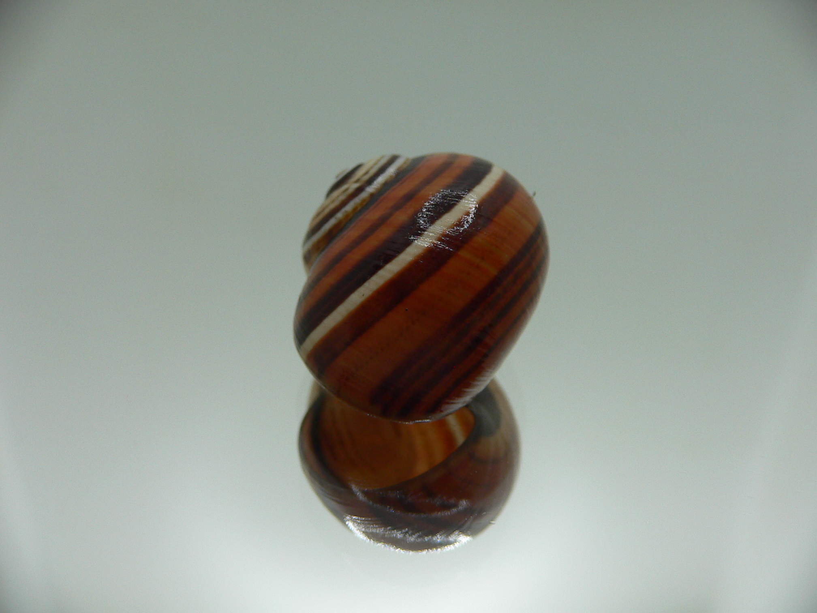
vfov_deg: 40.7
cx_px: 408
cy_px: 306
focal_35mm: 35
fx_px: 826
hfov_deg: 52.6
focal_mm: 4.6
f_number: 2.8
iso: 80
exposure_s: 1/80
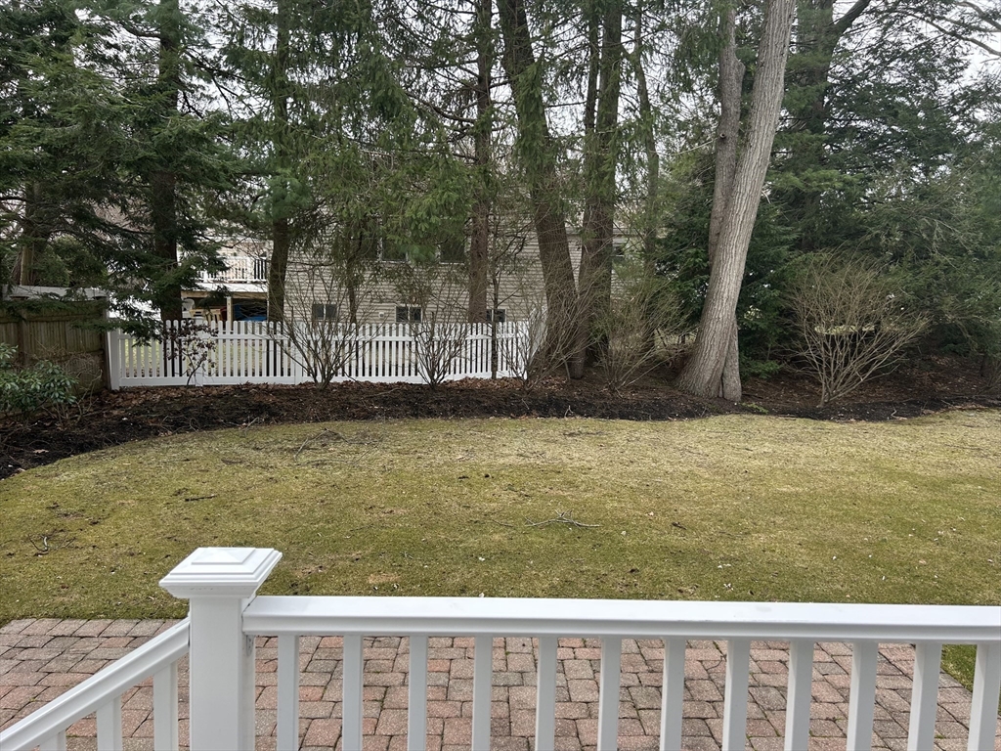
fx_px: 752
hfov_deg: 67.3
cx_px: 500
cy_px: 376
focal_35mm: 26
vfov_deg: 53.1
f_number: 1.5
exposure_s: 1/827
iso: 50
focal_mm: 5.7
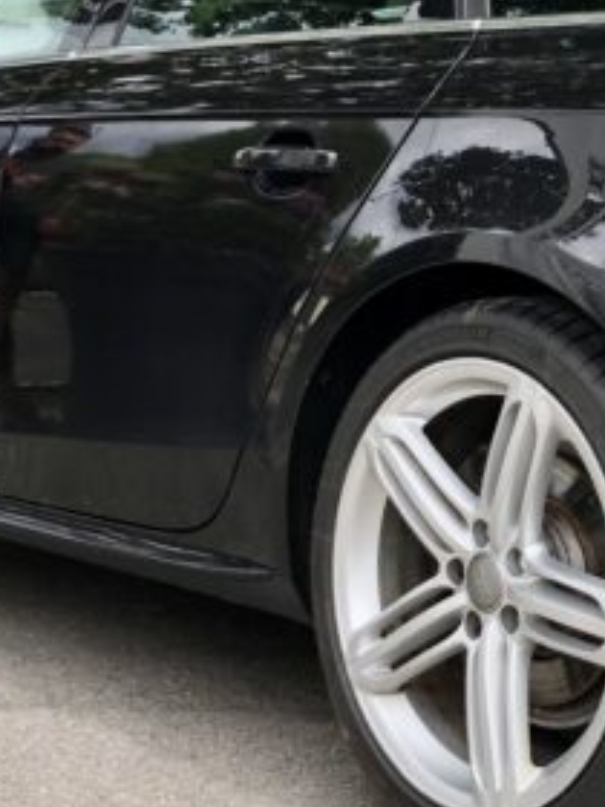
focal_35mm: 80
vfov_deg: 24.3
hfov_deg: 17.8
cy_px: 254
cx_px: 651
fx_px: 1864
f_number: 1.8
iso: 20
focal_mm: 3.99
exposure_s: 1/539
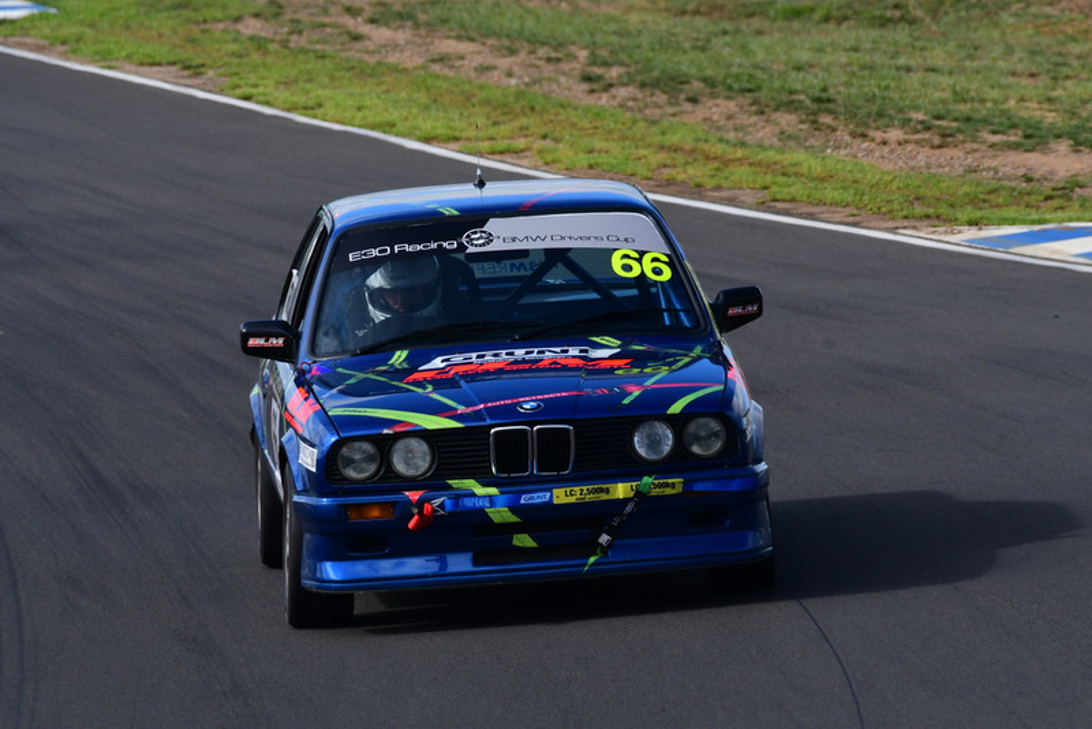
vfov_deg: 1.8
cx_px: 546
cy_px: 364
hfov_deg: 2.7
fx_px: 22757
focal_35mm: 750
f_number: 10
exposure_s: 1/640
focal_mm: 500
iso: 400
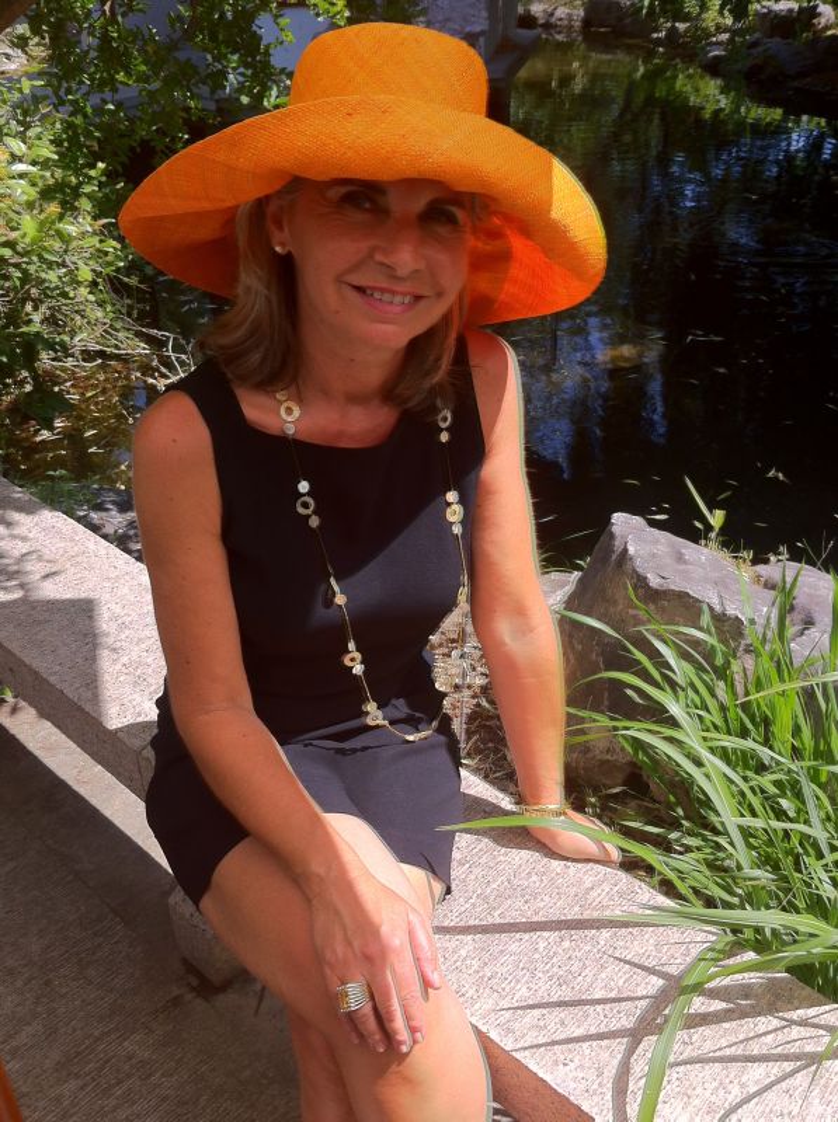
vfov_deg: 52.7
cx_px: 419
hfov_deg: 40.6
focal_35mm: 35
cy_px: 561
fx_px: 1133
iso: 80
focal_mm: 3.85
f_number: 2.8
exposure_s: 1/339
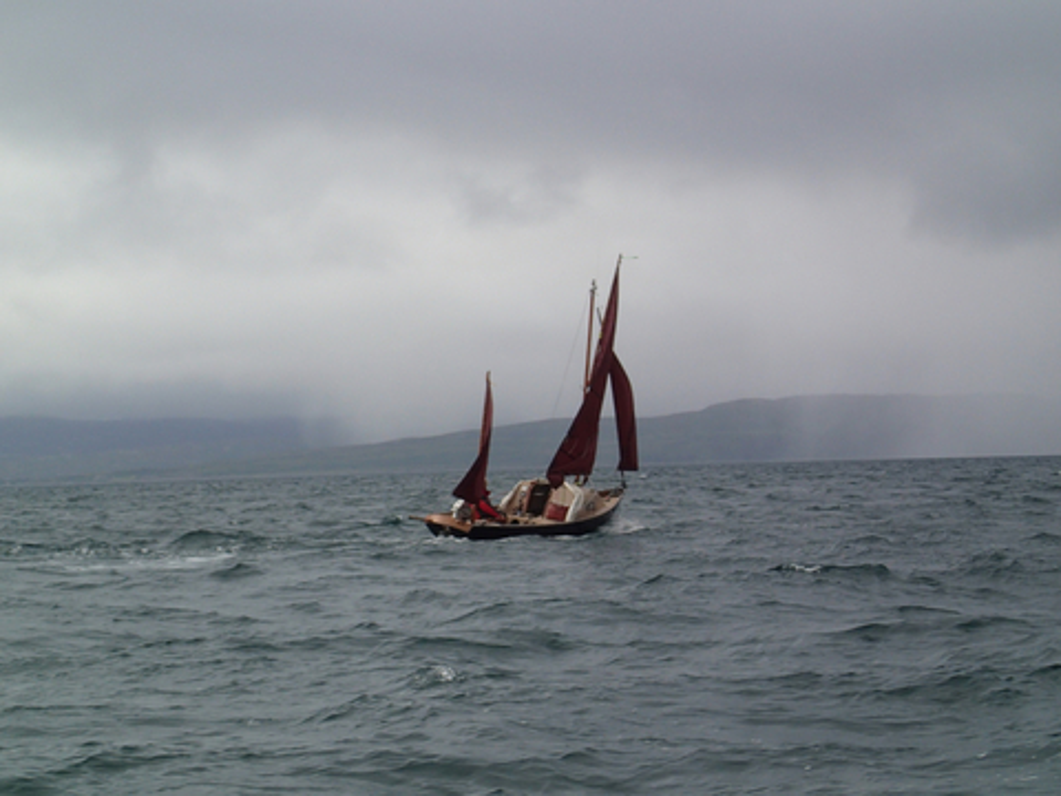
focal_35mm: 100
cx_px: 530
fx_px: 3065
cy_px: 398
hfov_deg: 19.6
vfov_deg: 14.8
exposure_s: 1/500
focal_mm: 18
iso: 200
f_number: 6.3
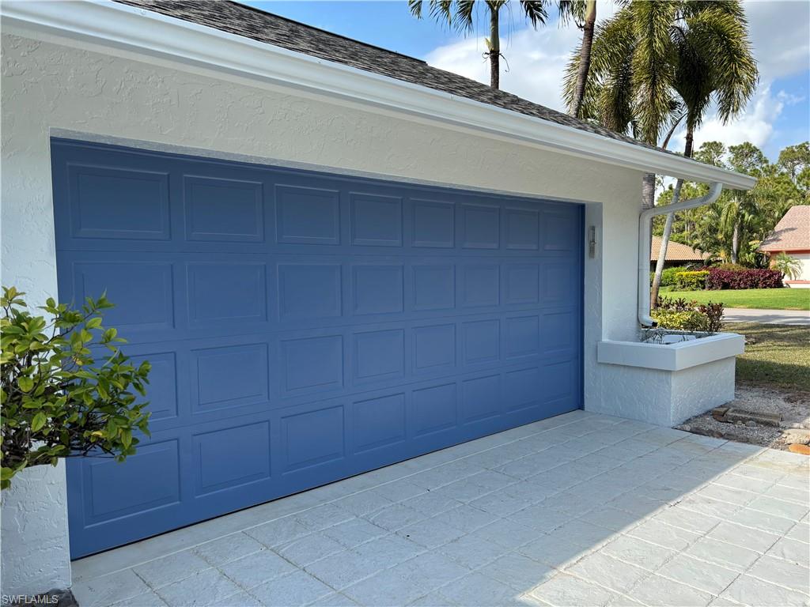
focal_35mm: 26
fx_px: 608
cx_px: 405
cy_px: 304
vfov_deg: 53.1
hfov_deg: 67.3
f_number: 1.6
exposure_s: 1/1279
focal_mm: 5.96
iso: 50
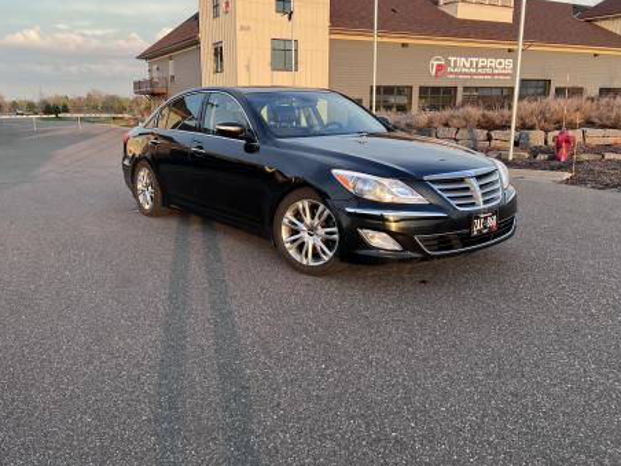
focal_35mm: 29
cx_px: 276
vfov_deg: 48.2
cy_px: 234
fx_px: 520
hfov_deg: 61.5
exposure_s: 1/359
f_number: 1.5
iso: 50
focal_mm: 5.7
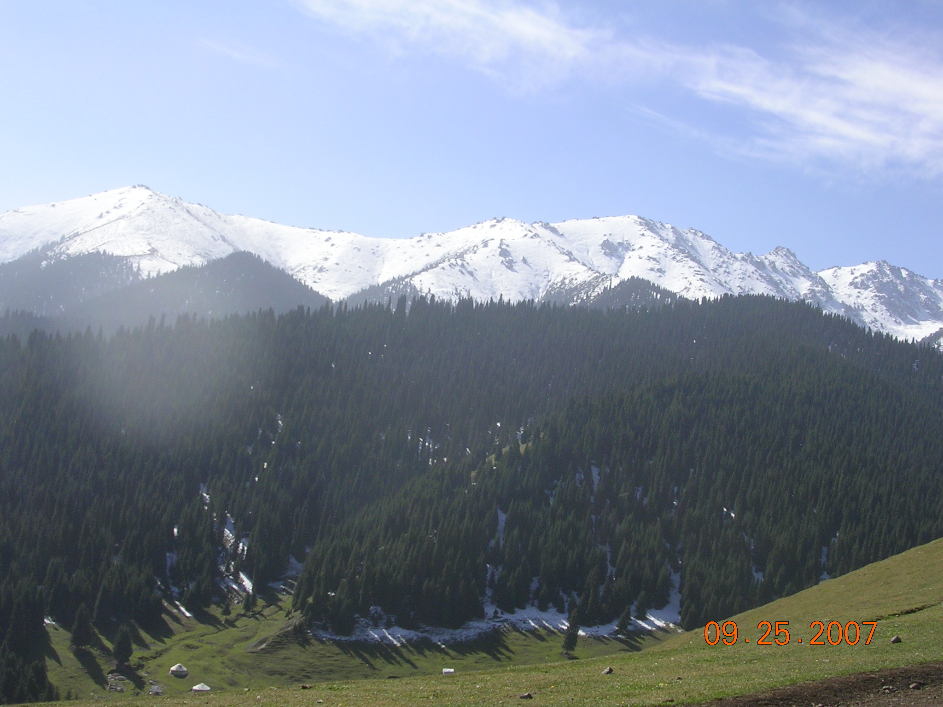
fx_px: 1253
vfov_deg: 31.5
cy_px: 354
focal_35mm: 46
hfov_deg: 41.2
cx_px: 472
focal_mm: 7.1
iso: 50
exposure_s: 1/312
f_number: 6.1
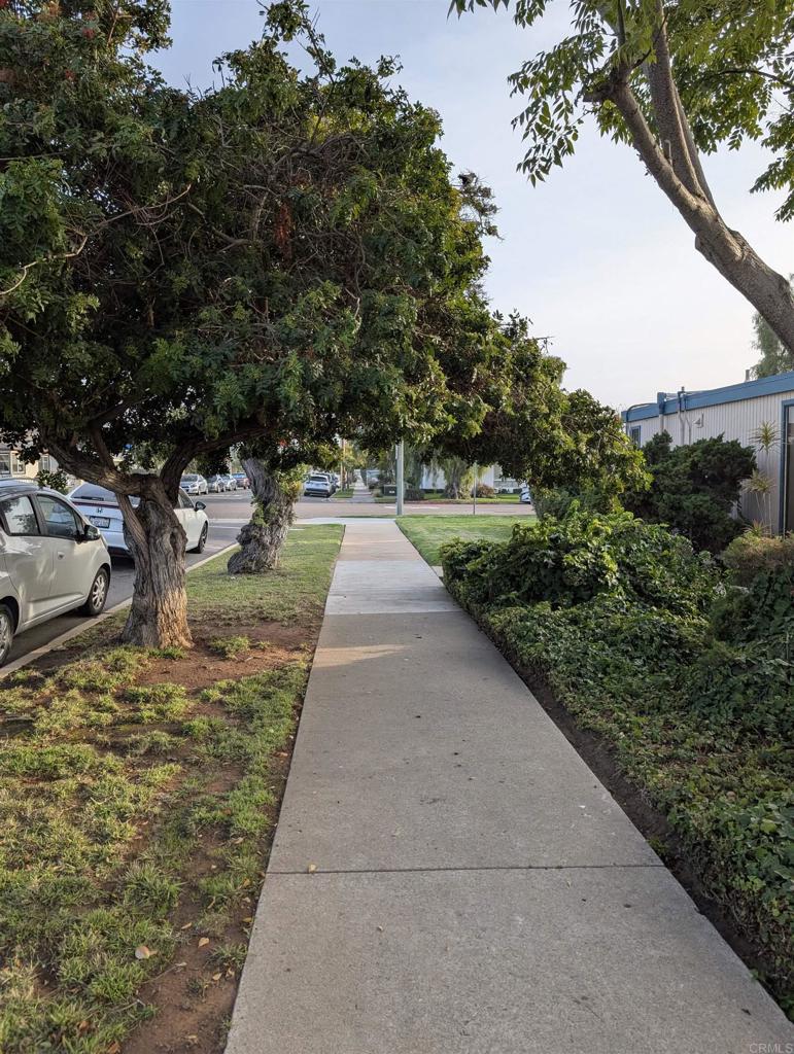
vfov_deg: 71.5
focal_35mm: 24
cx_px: 397
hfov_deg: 56.9
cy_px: 527
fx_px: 732
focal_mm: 6.9
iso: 22
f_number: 1.68
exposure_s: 1/449
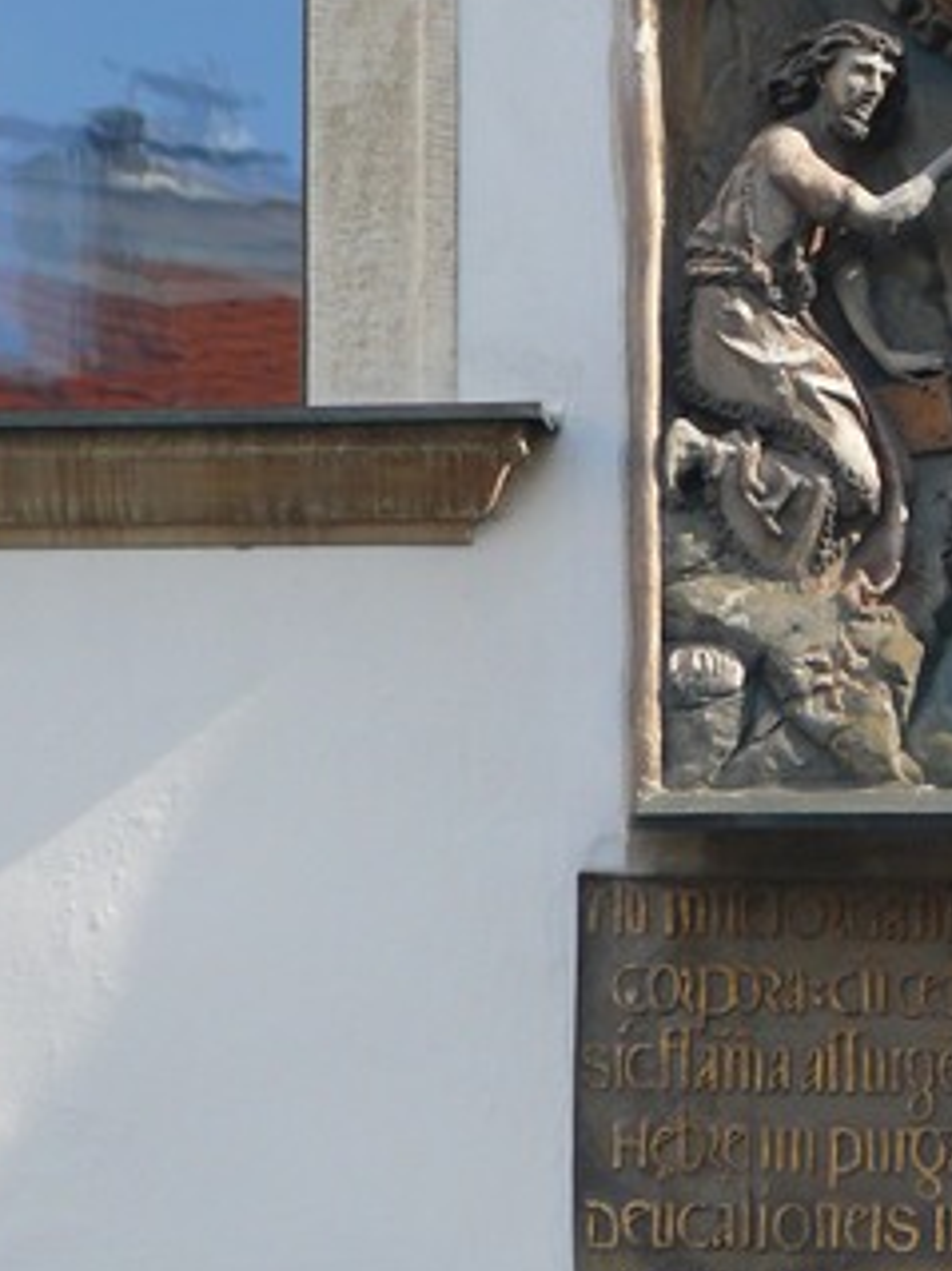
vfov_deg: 2.8
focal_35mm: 721
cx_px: 940
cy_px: 175
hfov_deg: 2.1
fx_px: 26456
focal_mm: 64.8
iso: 100
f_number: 4
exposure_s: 1/100
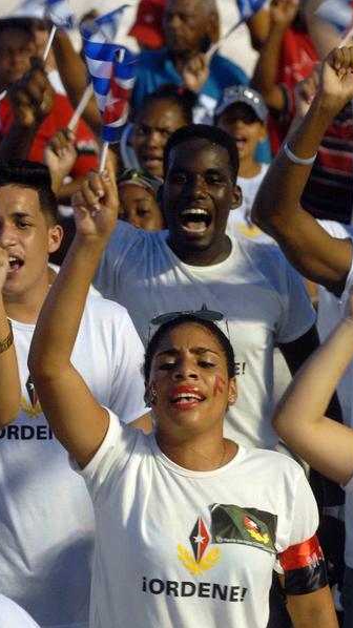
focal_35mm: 158
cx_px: 170
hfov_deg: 7.7
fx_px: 2631
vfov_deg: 13.6
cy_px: 314
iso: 800
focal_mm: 100
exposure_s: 1/80
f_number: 4.5
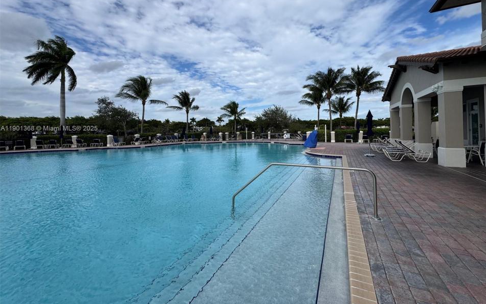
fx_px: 199
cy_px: 129
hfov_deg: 101.5
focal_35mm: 15
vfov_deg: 74.3
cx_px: 245
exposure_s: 1/2584
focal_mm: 2.22
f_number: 2.2
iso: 50
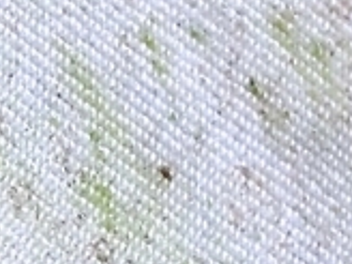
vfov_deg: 3.4
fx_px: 4393
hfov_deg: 4.5
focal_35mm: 432
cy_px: 645
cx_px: -260
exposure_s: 1/200
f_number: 5
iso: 200
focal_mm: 11.09
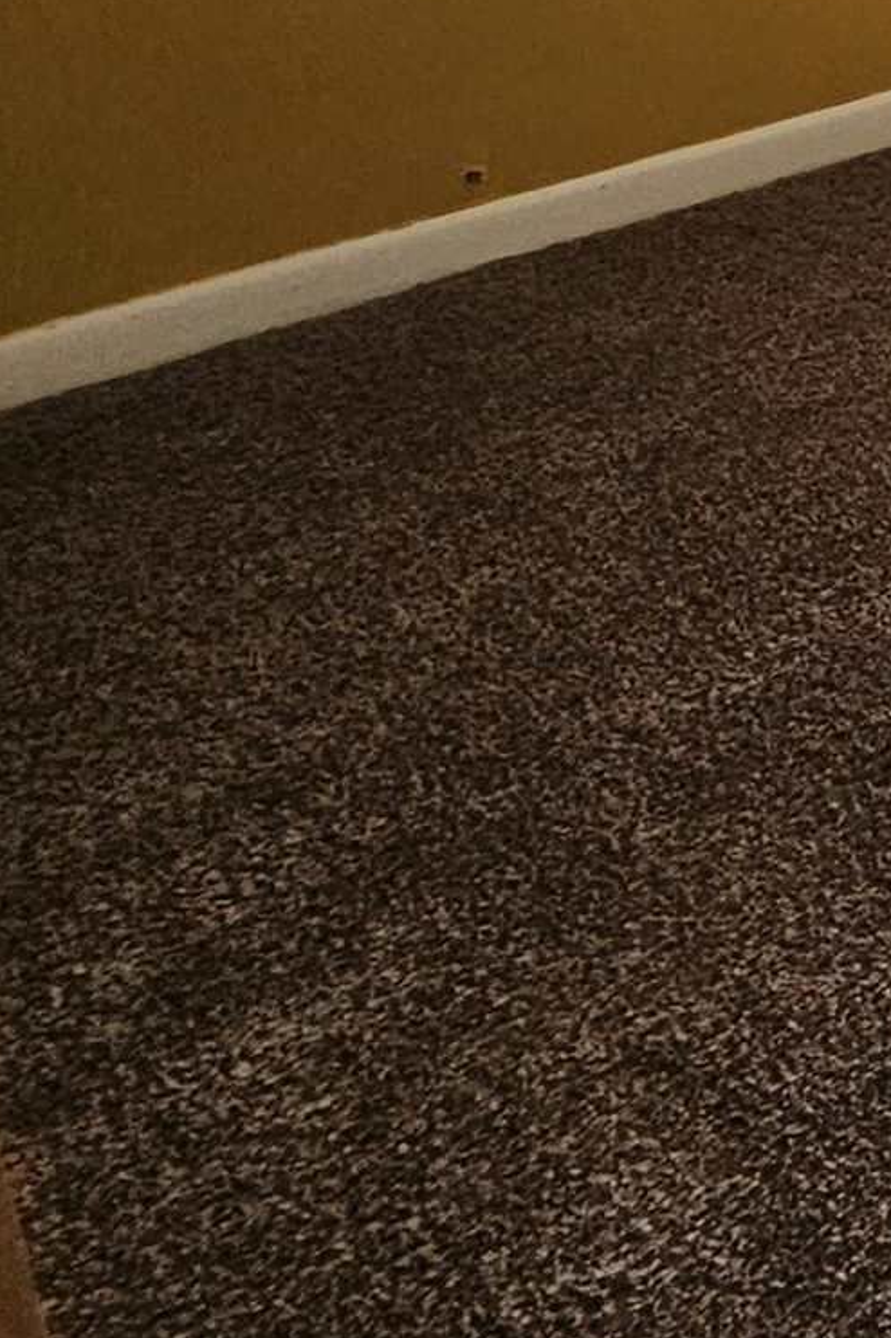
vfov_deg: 29.6
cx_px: 2292
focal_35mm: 56
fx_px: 2081
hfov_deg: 13.8
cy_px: -343
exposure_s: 1/89.8
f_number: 2.2
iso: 50
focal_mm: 2.2
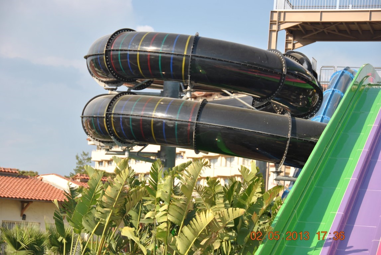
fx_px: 1113
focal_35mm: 105
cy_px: 128
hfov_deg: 19.4
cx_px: 190
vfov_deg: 13.1
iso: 160
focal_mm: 70
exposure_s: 1/500
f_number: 5.6
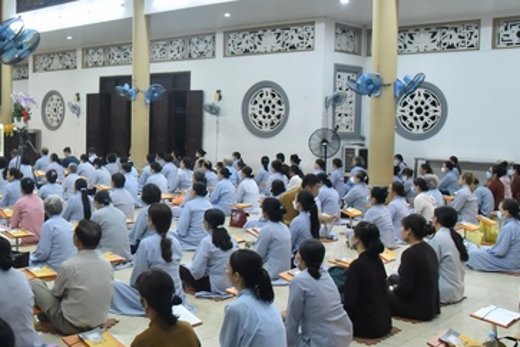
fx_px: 621
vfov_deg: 31.2
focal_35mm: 43
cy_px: 163
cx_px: 115
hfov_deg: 43.6
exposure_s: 1/125
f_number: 5.6
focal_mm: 24
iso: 5000
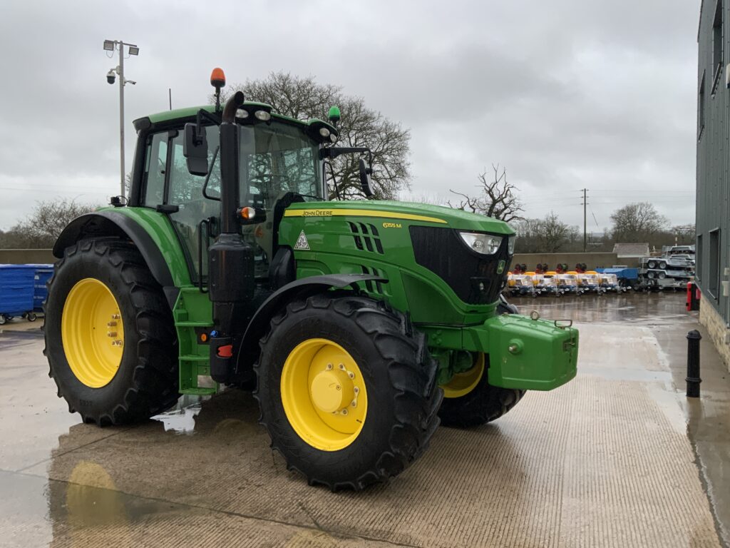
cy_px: 274
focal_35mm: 29
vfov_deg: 48.2
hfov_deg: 61.7
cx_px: 365
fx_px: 612
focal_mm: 3
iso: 64
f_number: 1.8
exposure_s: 1/87
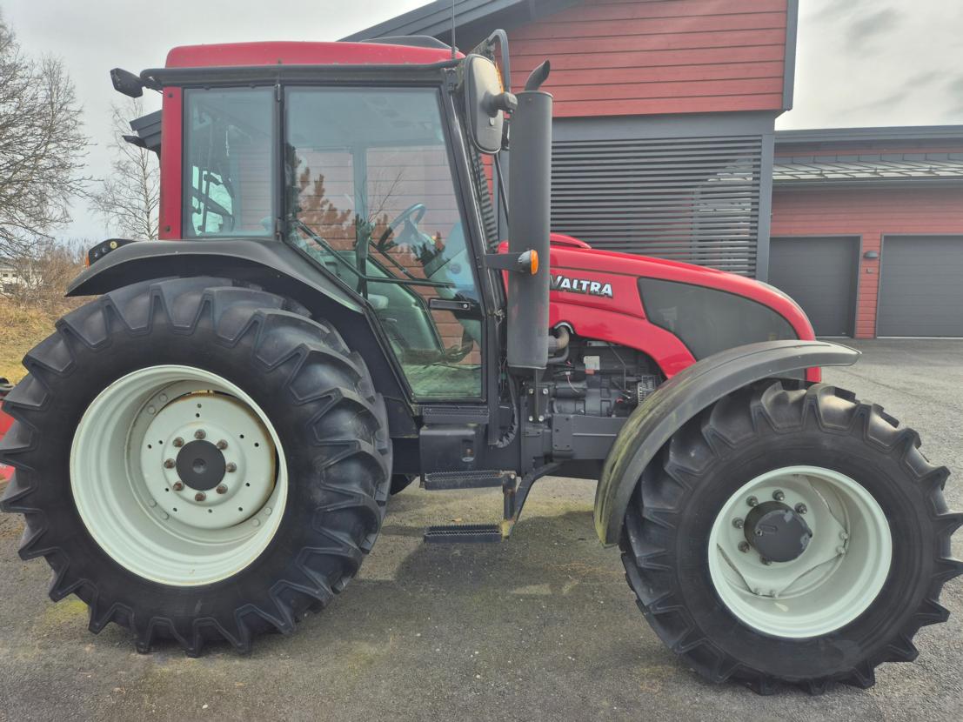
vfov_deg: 58.9
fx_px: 640
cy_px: 361
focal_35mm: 23
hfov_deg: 73.9
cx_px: 482
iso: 25
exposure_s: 1/1112
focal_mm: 5.4
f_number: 1.8
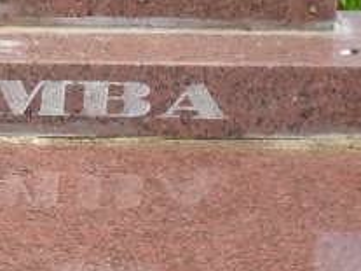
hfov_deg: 5.7
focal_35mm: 331
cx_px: -657
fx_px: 3450
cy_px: -168
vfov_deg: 4.5
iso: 100
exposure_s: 1/500
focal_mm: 10.1
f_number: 4.3
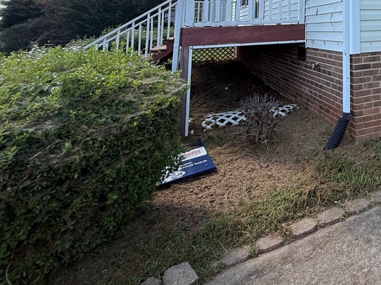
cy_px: -26
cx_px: 425
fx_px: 363
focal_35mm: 33
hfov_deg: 42.6
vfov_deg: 36.5
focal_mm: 2.22
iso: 50
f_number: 2.2
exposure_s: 1/644
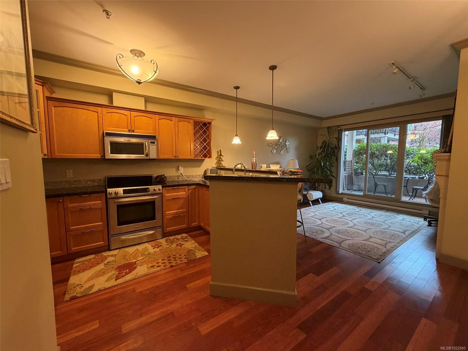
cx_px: 234
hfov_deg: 102.1
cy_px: 176
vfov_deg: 85.7
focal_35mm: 14
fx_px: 189
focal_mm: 2.22
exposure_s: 1/60
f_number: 2.2
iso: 250
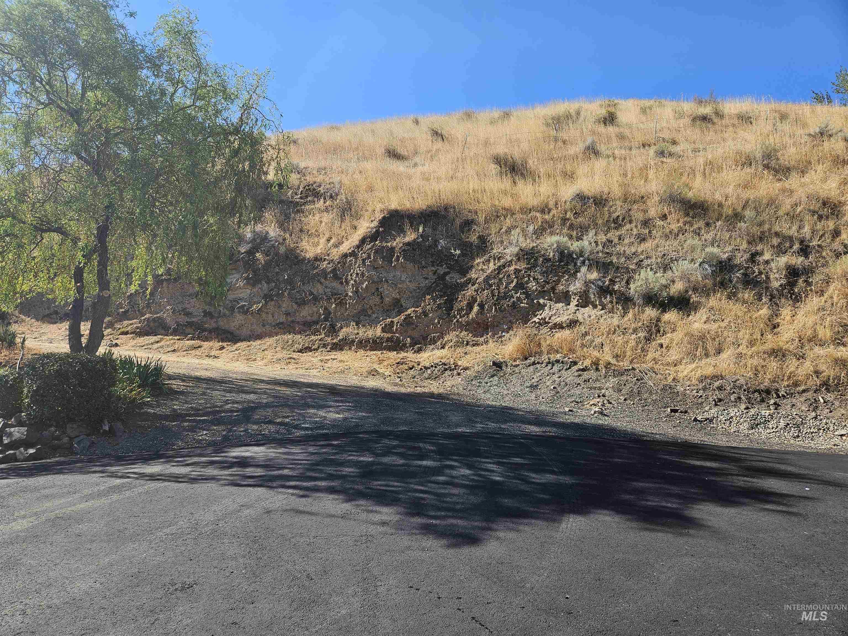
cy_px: 318
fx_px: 563
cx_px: 424
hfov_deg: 73.9
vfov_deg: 58.9
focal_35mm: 23
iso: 25
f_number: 1.8
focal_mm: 5.4
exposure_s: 1/1053
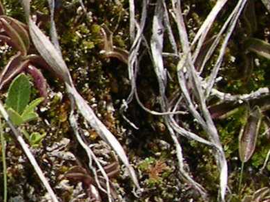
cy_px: 102
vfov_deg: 6.7
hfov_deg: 8.4
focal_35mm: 221
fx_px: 1723
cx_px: -314
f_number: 7.6
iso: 100
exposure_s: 1/110
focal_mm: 8
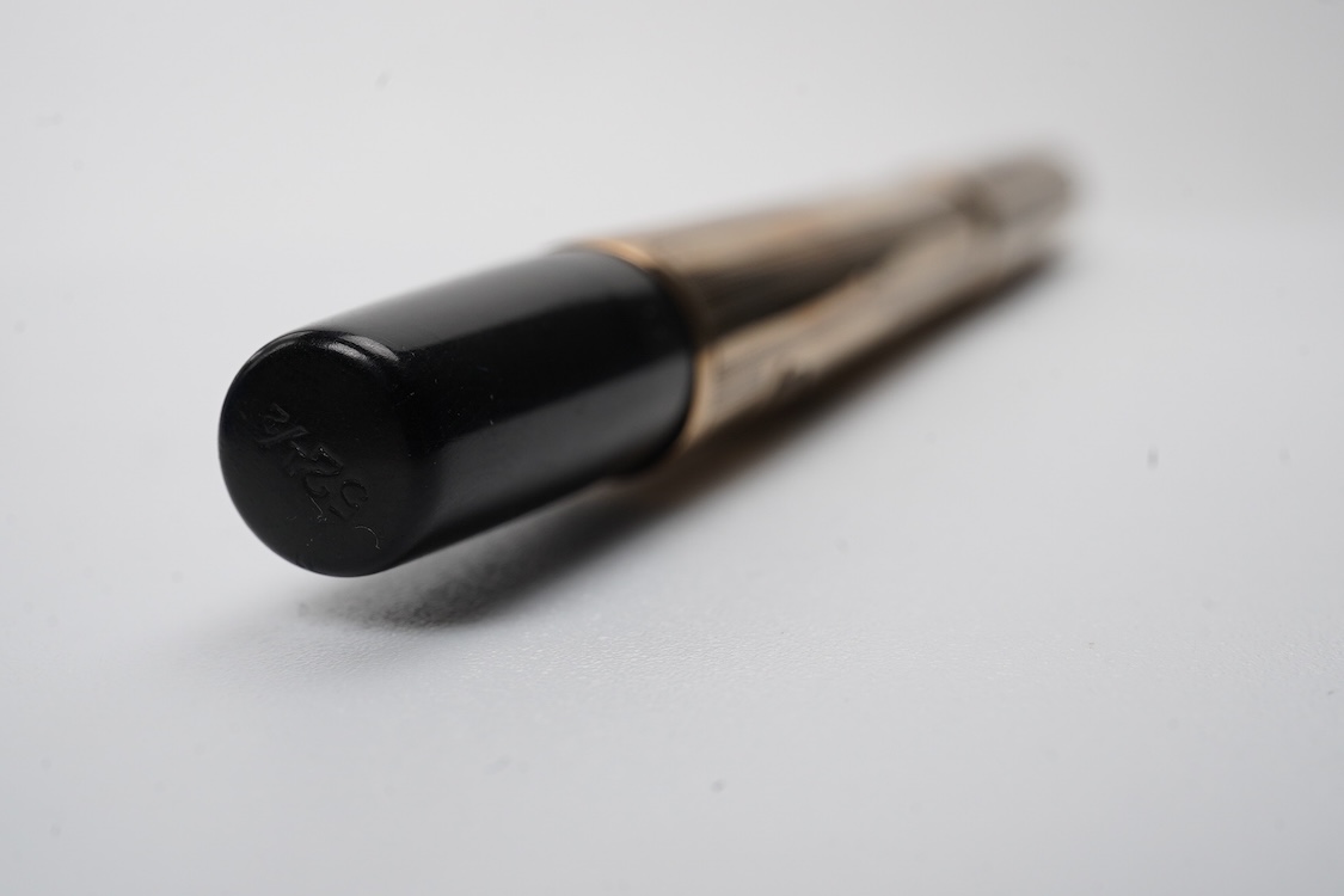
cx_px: 672
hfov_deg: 43.6
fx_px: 1680
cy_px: 448
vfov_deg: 29.9
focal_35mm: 45
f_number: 22
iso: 400
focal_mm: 30
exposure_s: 1/100
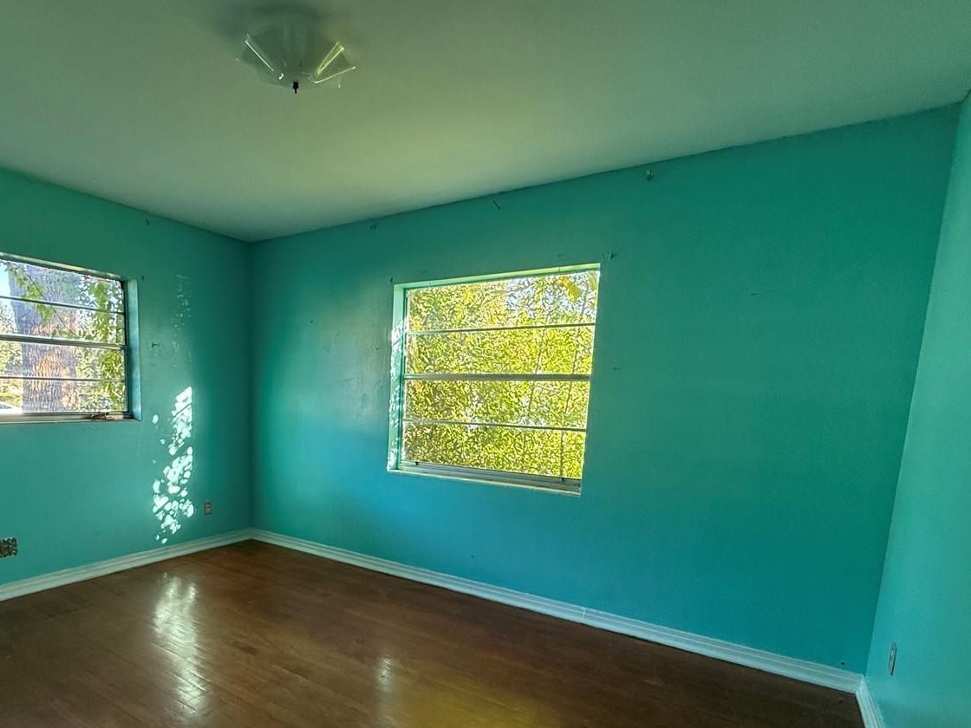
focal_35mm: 20
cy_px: 475
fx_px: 561
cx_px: 379
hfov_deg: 80.6
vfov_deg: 64.5
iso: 200
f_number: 2.2
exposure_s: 1/99
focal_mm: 2.22
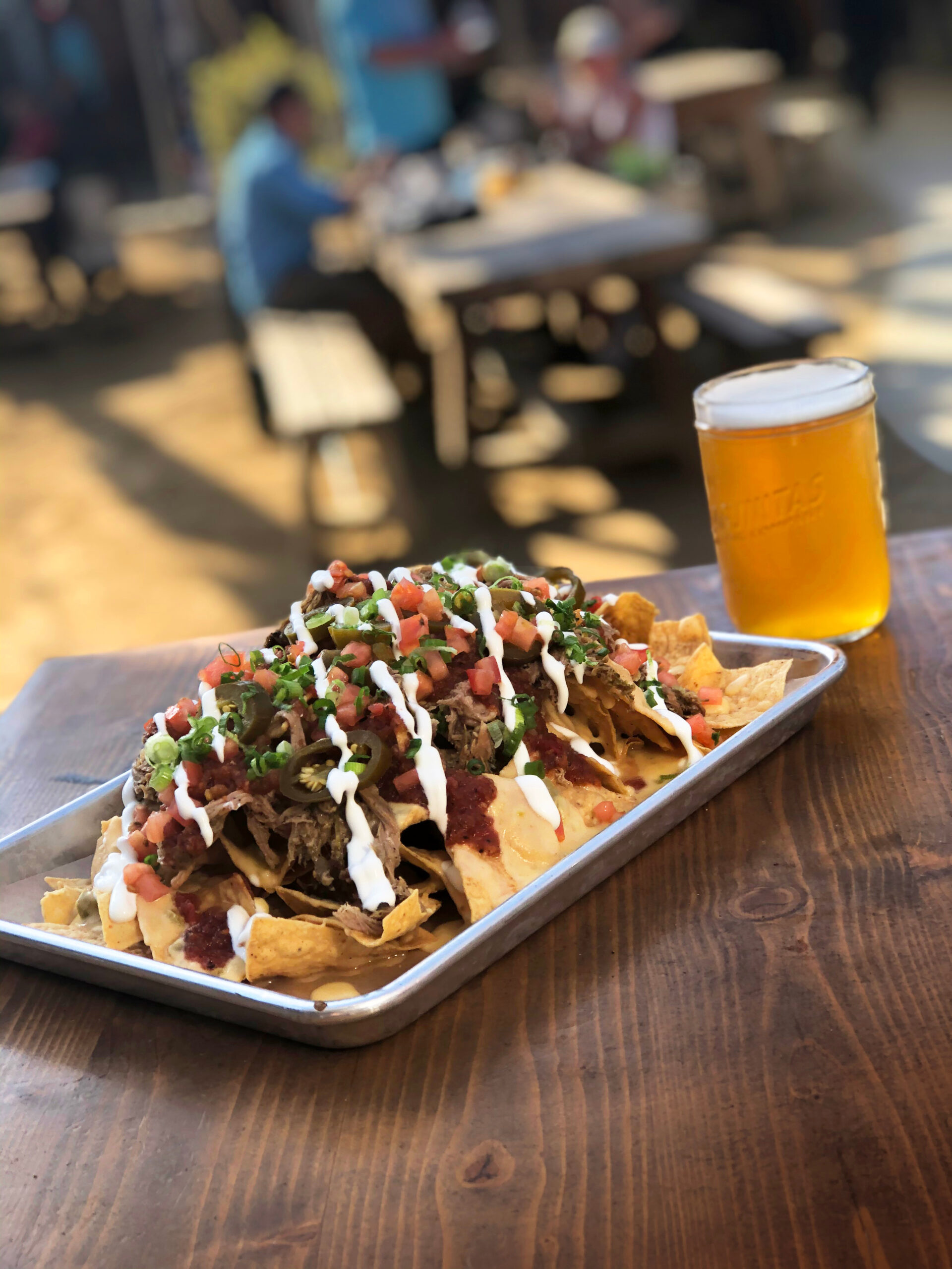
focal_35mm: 57
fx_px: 2090
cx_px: 476
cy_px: 634
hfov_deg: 25.7
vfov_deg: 33.8
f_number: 2.8
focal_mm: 6.6
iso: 20
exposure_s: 1/159
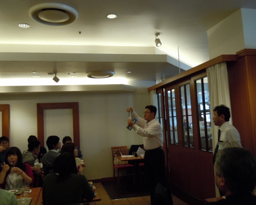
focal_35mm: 32
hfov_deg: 55.6
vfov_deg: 45.8
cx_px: 121
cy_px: 104
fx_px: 243
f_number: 3.5
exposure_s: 1/60
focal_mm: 5.4
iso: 400
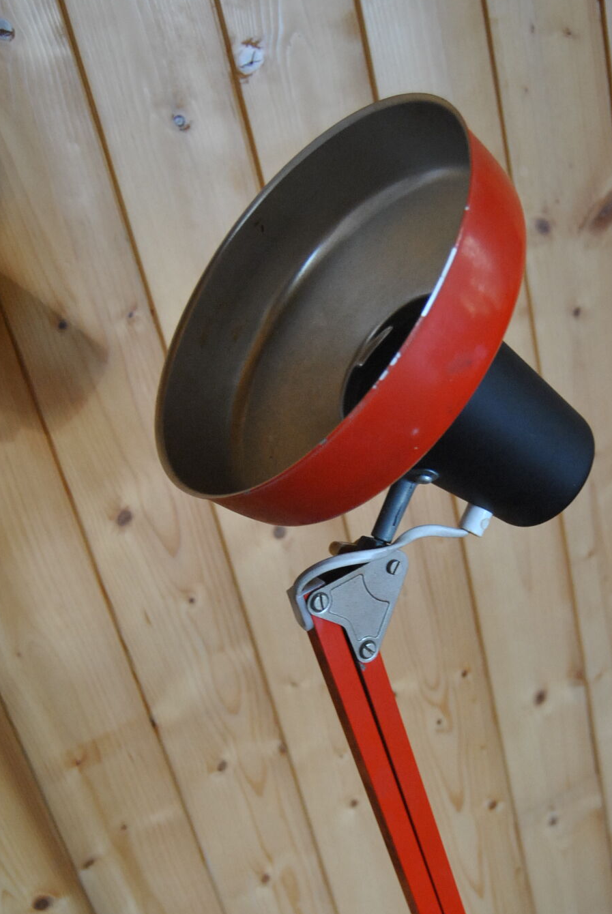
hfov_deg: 26.0
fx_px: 1322
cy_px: 656
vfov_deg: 37.4
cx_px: 381
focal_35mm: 52
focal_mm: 24
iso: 720
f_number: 3.8
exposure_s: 1/30
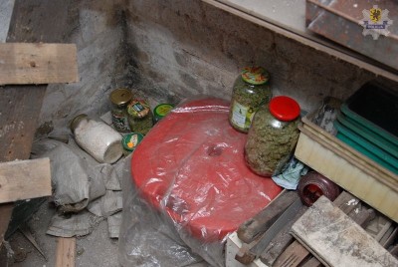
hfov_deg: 43.5
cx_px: 199
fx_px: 498
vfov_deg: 30.0
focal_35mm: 45
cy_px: 134
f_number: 5
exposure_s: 1/60
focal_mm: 30
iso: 500
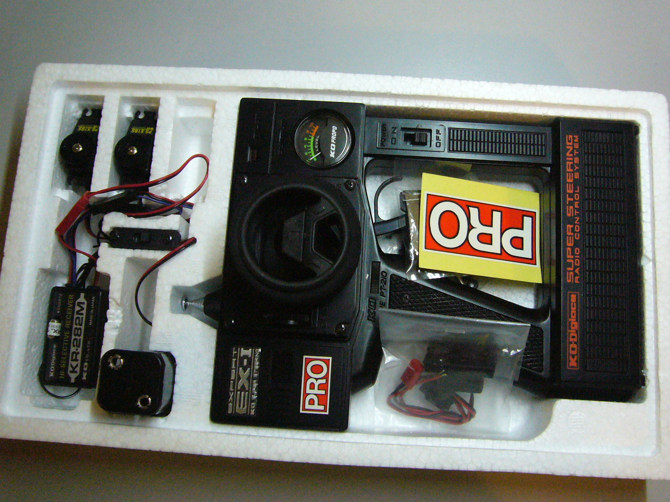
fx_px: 658
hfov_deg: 54.0
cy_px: 251
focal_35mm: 34
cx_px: 335
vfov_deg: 41.8
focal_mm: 4.6
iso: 400
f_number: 2.8
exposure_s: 1/50
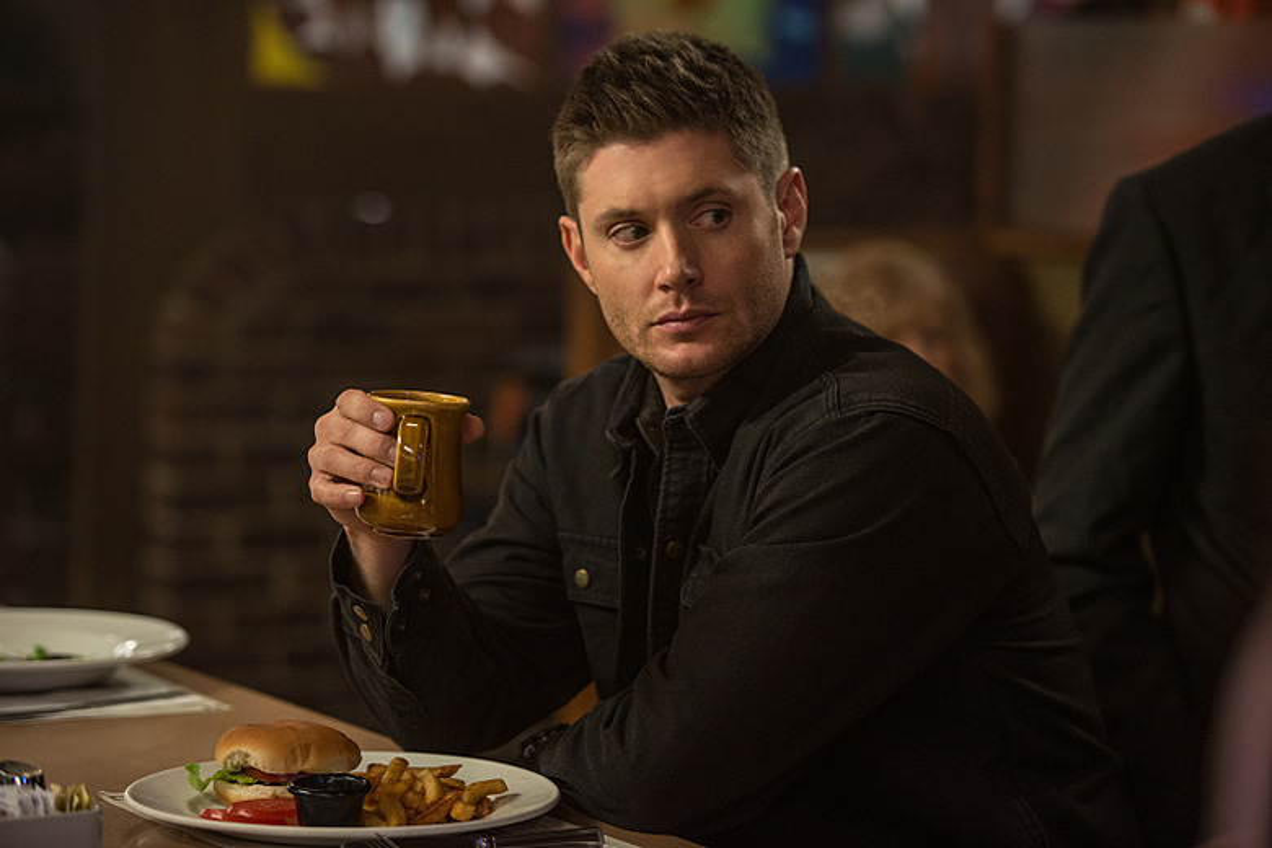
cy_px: 424
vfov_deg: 11.0
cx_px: 636
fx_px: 4416
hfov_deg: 16.4
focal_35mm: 125
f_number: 2.8
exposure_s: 1/125
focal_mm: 125
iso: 2000
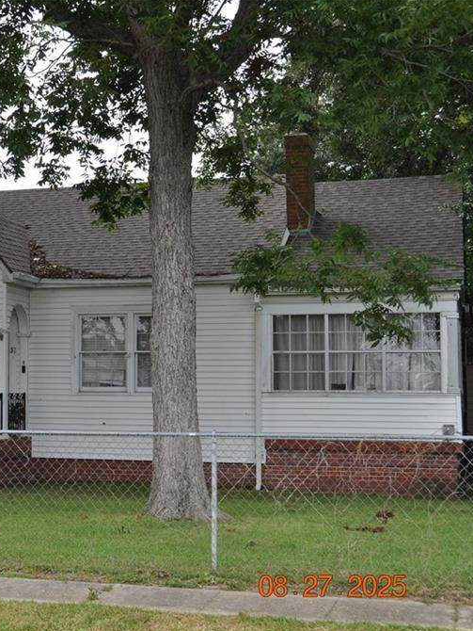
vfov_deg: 29.4
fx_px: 1202
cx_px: 16
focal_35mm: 66
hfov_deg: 21.6
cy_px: 315
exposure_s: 1/200
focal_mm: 30
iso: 200
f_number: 8
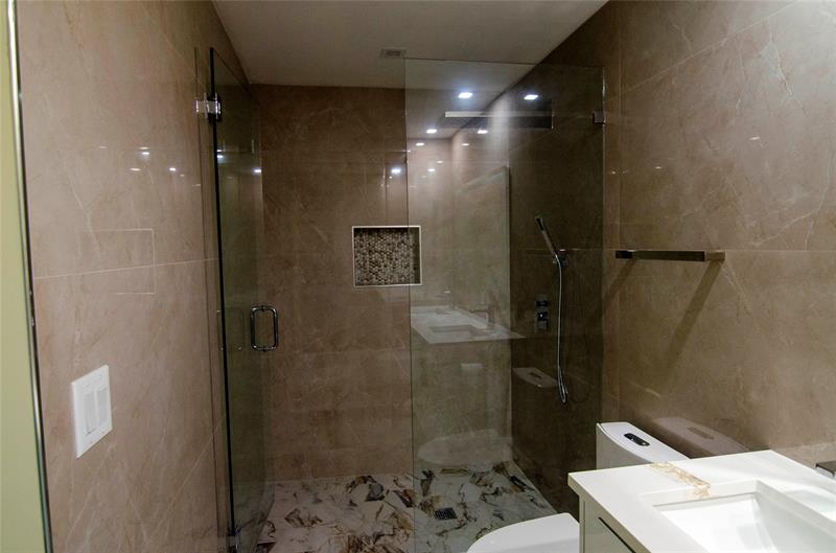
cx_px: 418
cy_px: 276
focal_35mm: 21
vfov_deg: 59.2
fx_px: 486
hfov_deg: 81.3
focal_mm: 14
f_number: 4
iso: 1600
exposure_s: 1/30
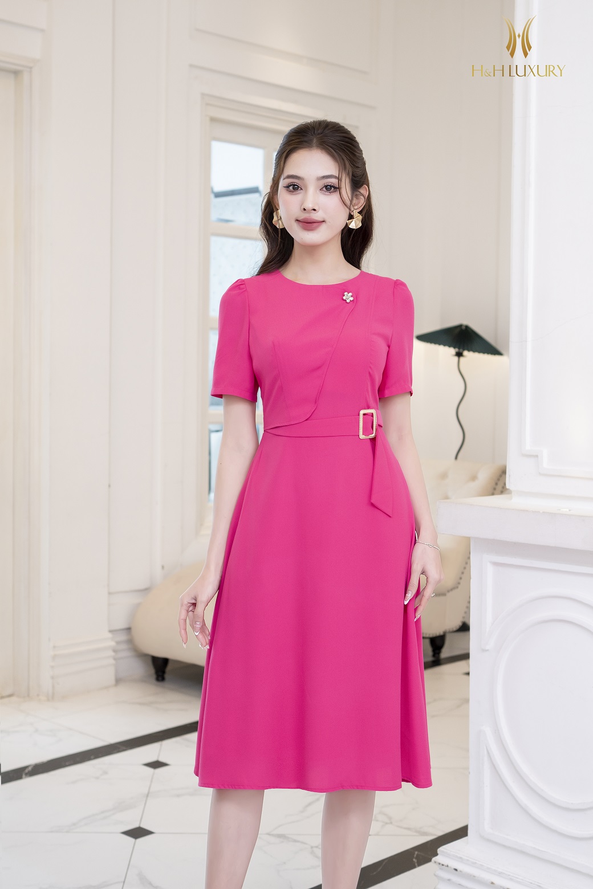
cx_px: 296
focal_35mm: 52
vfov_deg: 38.2
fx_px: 1285
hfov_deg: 26.0
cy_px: 444
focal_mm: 35
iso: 250
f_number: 3.5
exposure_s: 1/160
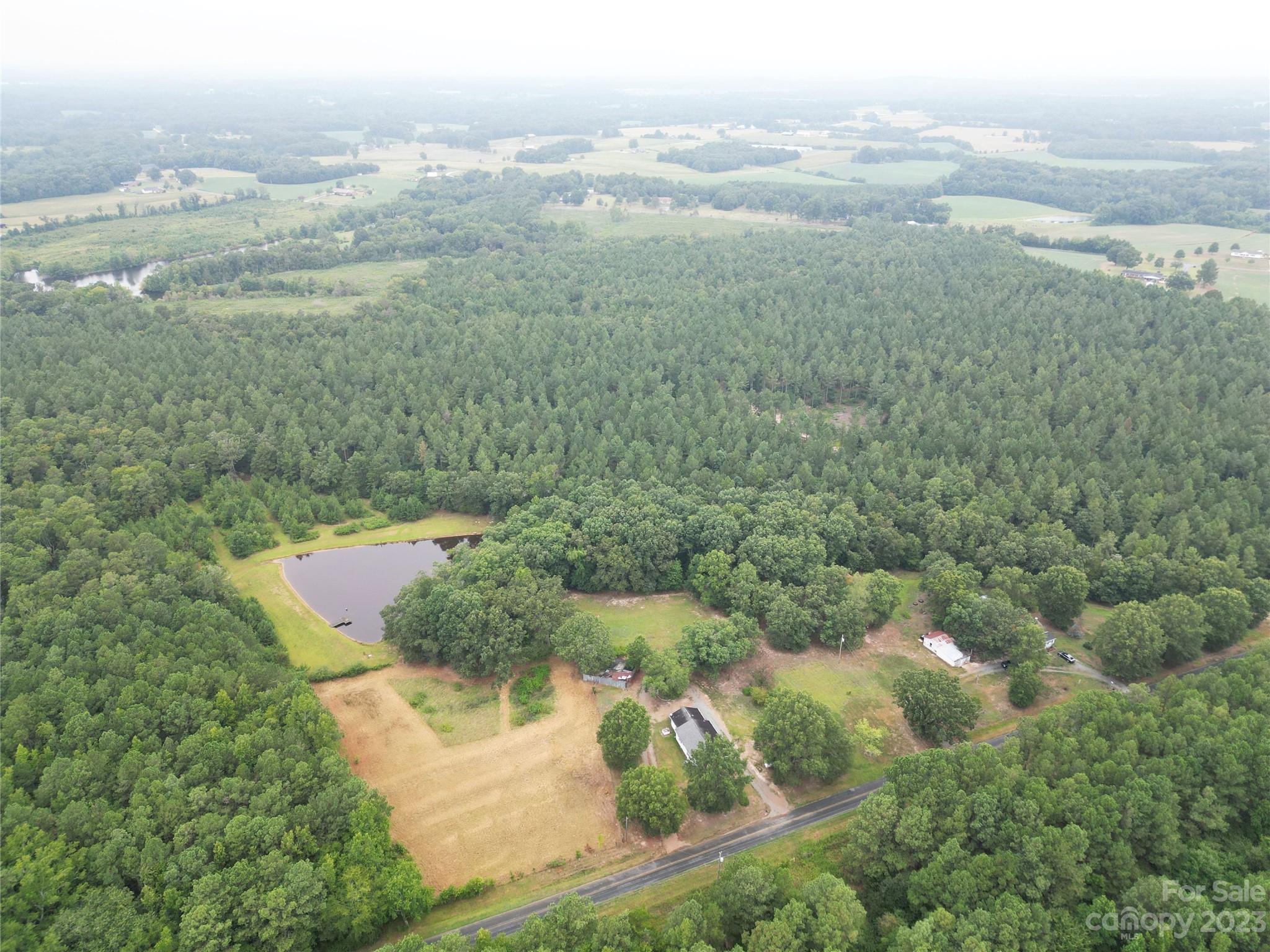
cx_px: 635
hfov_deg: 71.6
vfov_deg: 56.8
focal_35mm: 24
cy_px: 476
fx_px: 881
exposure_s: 1/400
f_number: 1.7
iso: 200
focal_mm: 6.72
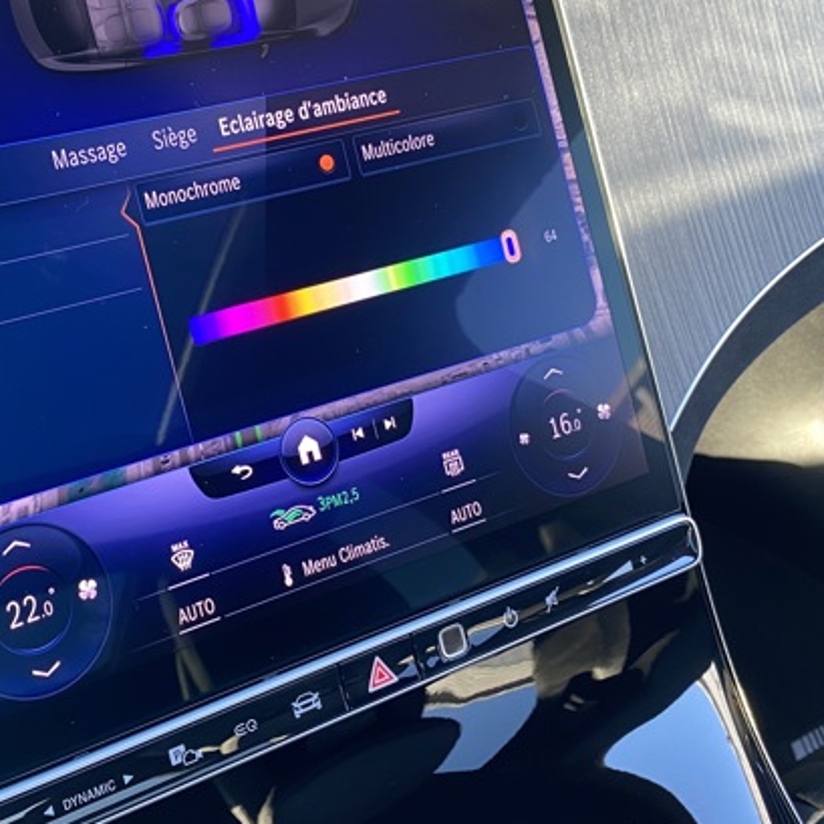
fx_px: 1212
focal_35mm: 45
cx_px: 157
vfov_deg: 37.4
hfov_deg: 36.2
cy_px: 340
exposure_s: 1/54
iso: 80
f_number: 1.8
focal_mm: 4.25
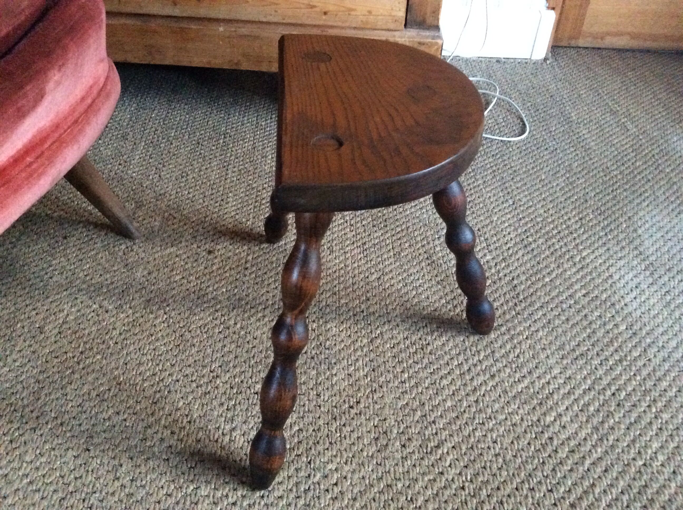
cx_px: 342
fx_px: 630
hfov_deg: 56.9
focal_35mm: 32
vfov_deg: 44.1
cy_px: 255
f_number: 2.4
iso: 640
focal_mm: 3.3
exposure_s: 1/17
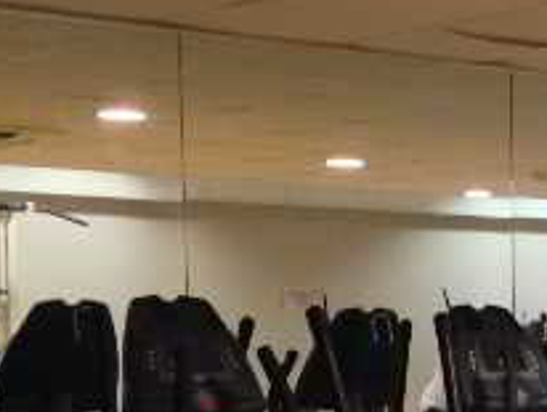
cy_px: 532
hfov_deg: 14.8
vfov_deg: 11.3
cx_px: 666
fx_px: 2025
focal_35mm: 128
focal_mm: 4.12
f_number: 2.4
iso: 250
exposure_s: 1/20
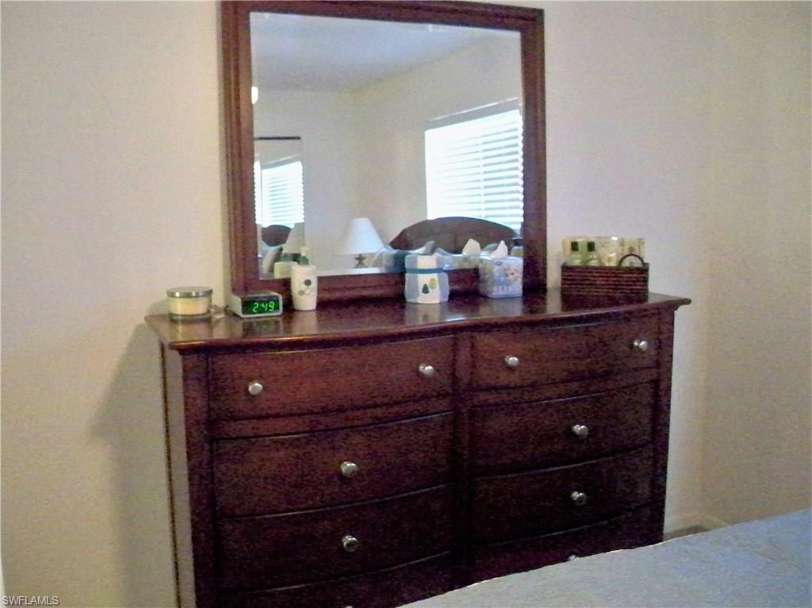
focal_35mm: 35
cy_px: 304
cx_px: 406
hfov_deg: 52.6
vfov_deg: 40.7
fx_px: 821
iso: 3200
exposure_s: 1/60
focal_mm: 6.3
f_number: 3.1
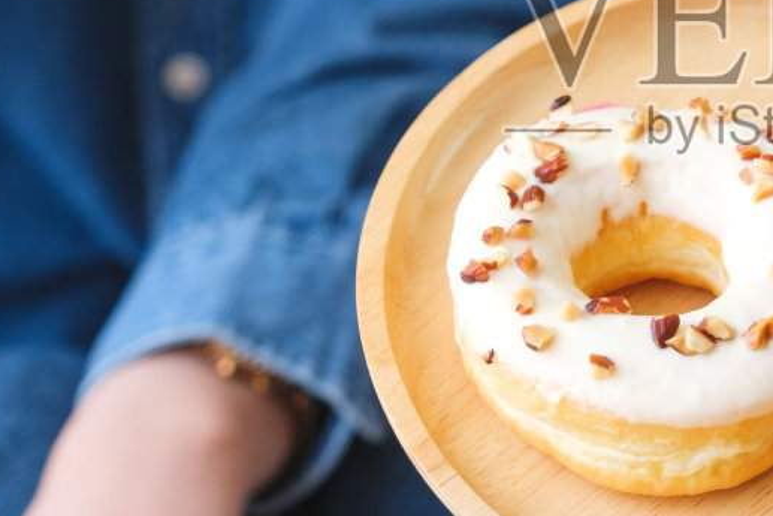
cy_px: 58
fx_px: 3522
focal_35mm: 164
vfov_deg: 8.3
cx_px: 751
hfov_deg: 12.4
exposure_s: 1/70
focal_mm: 35.3
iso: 160
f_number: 2.8
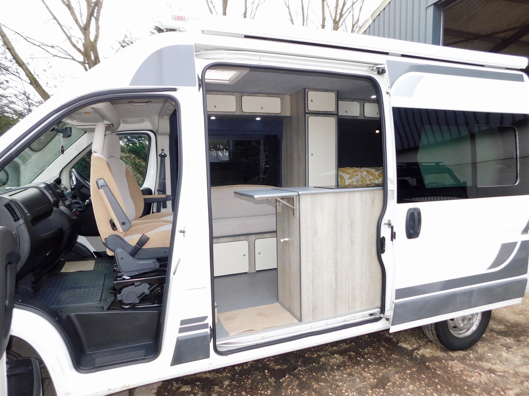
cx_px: 264
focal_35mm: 23
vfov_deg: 58.9
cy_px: 198
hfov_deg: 73.9
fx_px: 351
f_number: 3
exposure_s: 1/160
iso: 125
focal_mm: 4
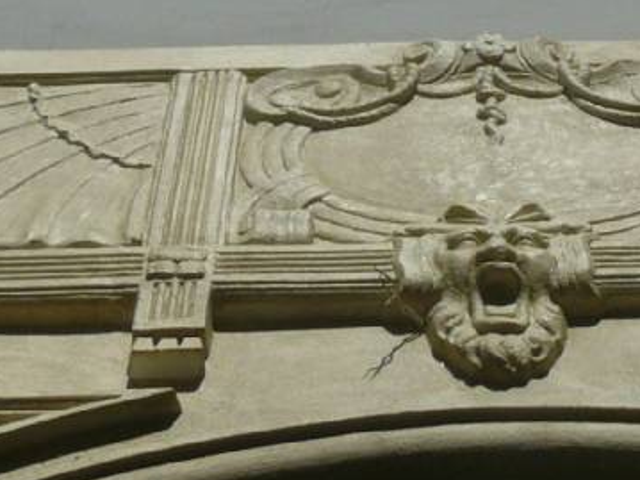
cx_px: 454
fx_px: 2624
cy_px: -180
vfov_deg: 10.2
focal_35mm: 142
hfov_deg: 13.9
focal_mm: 6
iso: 100
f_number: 8
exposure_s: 1/500
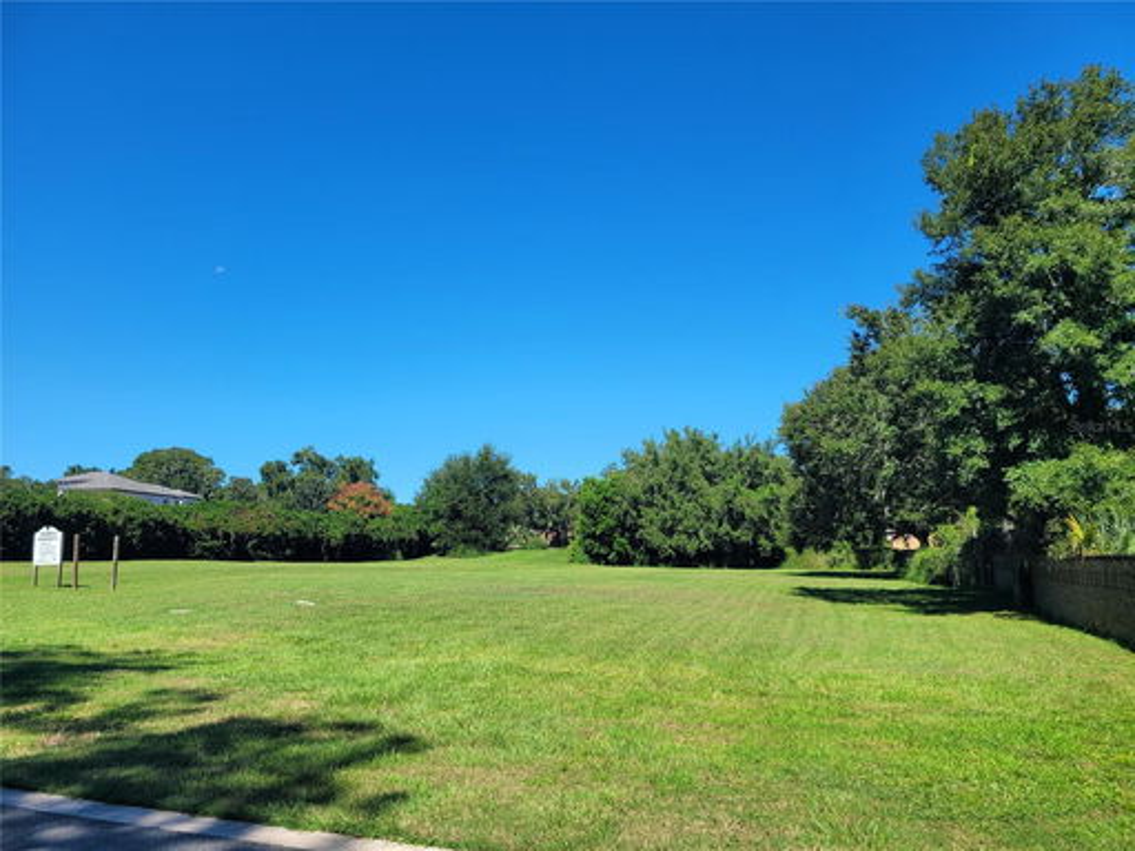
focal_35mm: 26
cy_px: 426
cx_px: 568
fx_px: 852
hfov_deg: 67.3
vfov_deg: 53.1
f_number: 1.8
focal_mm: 5.4
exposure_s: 1/2122
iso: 40
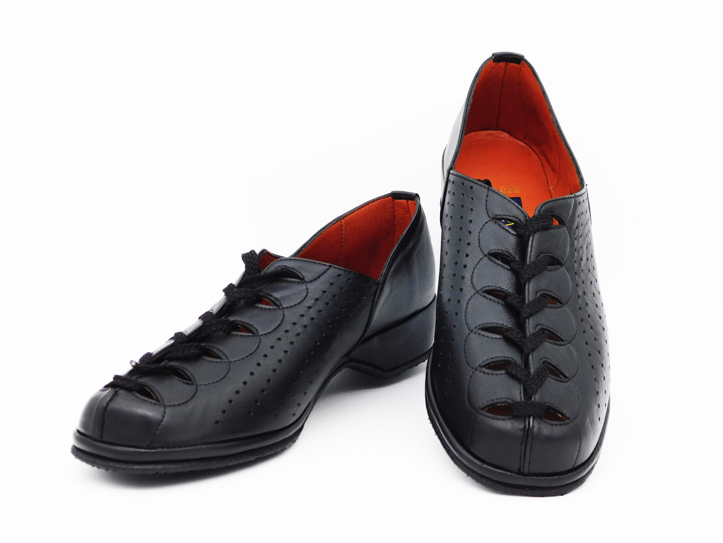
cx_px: 362
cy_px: 272
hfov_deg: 32.7
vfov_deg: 24.8
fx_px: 1232
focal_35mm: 59
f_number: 4
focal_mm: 10.4
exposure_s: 1/200
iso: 125
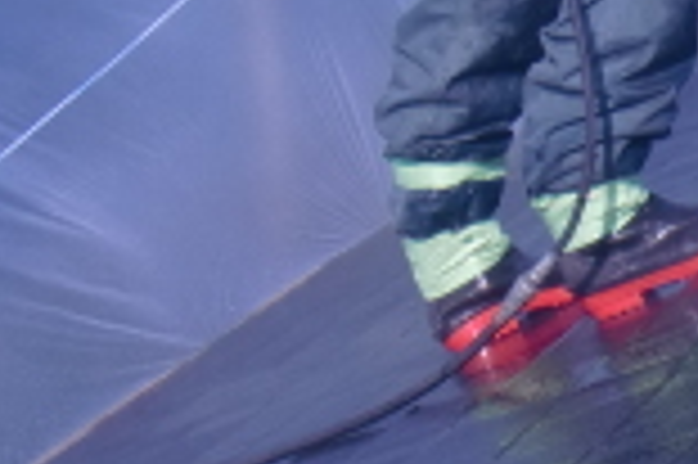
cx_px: 1112
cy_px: 324
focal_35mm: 163
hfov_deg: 11.9
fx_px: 3157
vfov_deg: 8.4
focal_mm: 6.66
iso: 64
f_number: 3.9
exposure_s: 1/400
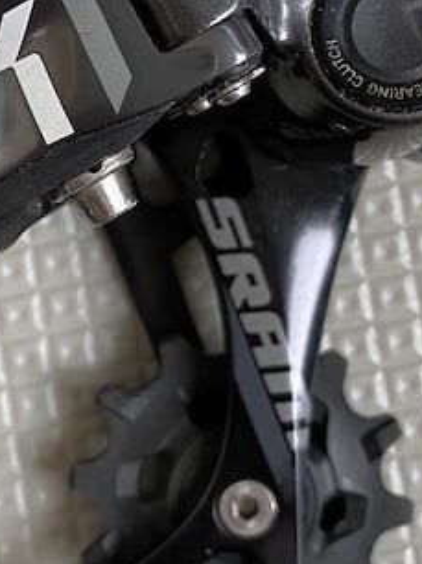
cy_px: 144
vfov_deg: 28.2
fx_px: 1107
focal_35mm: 68
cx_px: 55
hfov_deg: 21.2
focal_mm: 4.25
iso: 125
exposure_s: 1/68
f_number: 1.8
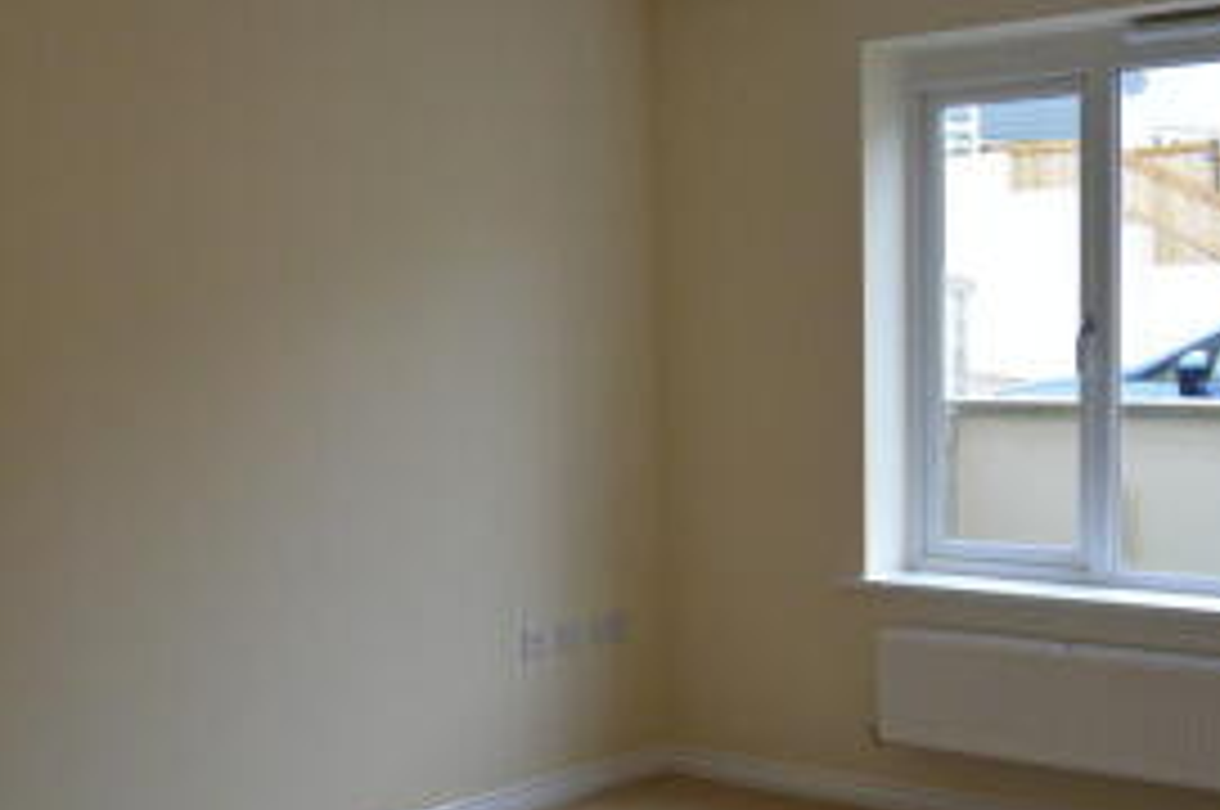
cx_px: 558
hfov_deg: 38.9
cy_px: 565
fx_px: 1726
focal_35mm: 51
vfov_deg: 26.2
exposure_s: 1/125
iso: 400
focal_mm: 11
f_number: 3.5
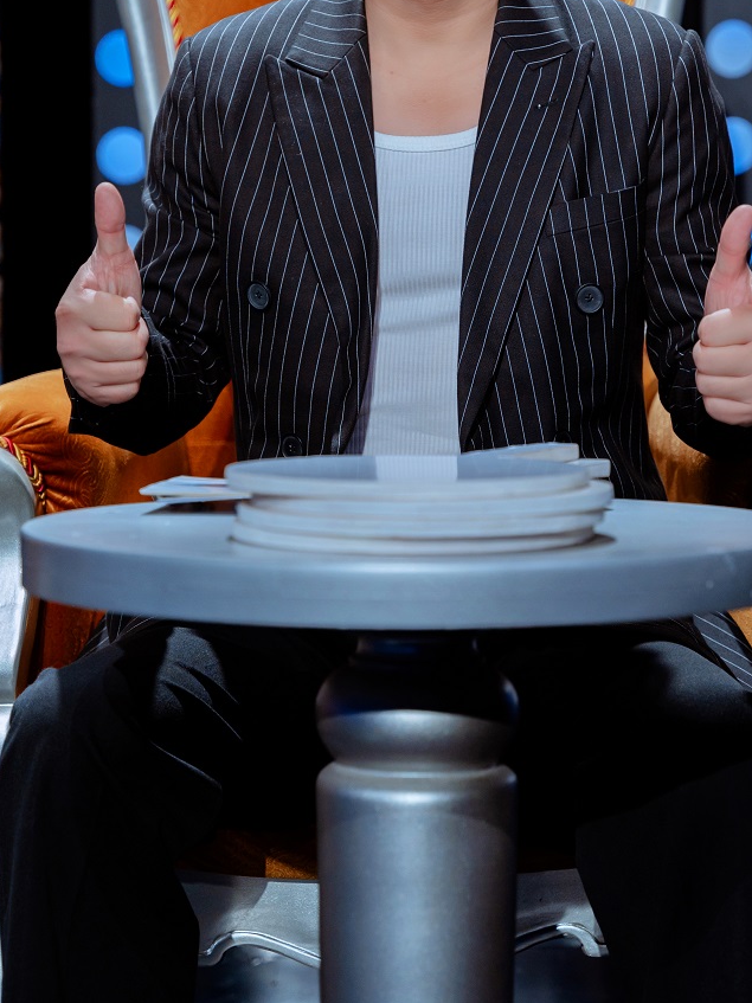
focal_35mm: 98
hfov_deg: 15.1
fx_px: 2835
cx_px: 417
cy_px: 285
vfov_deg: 20.0
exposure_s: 1/250
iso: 1000
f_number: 3.2
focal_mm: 57.5
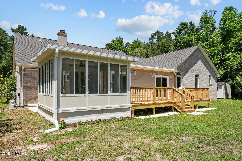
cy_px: 80
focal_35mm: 23
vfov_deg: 55.1
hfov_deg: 76.1
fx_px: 155
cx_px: 121
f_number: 4
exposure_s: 1/2500
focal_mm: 23
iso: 250
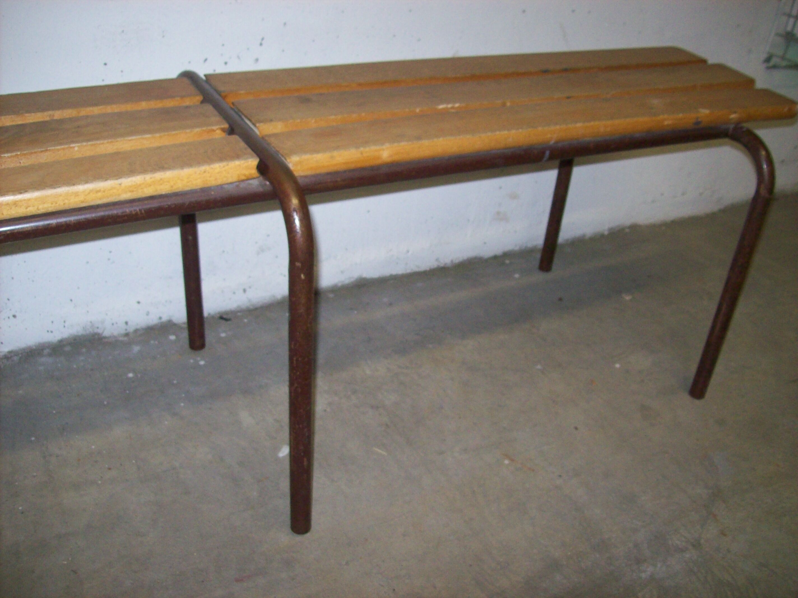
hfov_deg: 51.4
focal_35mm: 36
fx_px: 830
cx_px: 399
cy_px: 299
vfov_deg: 39.6
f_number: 2.7
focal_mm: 6
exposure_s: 1/64
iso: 200
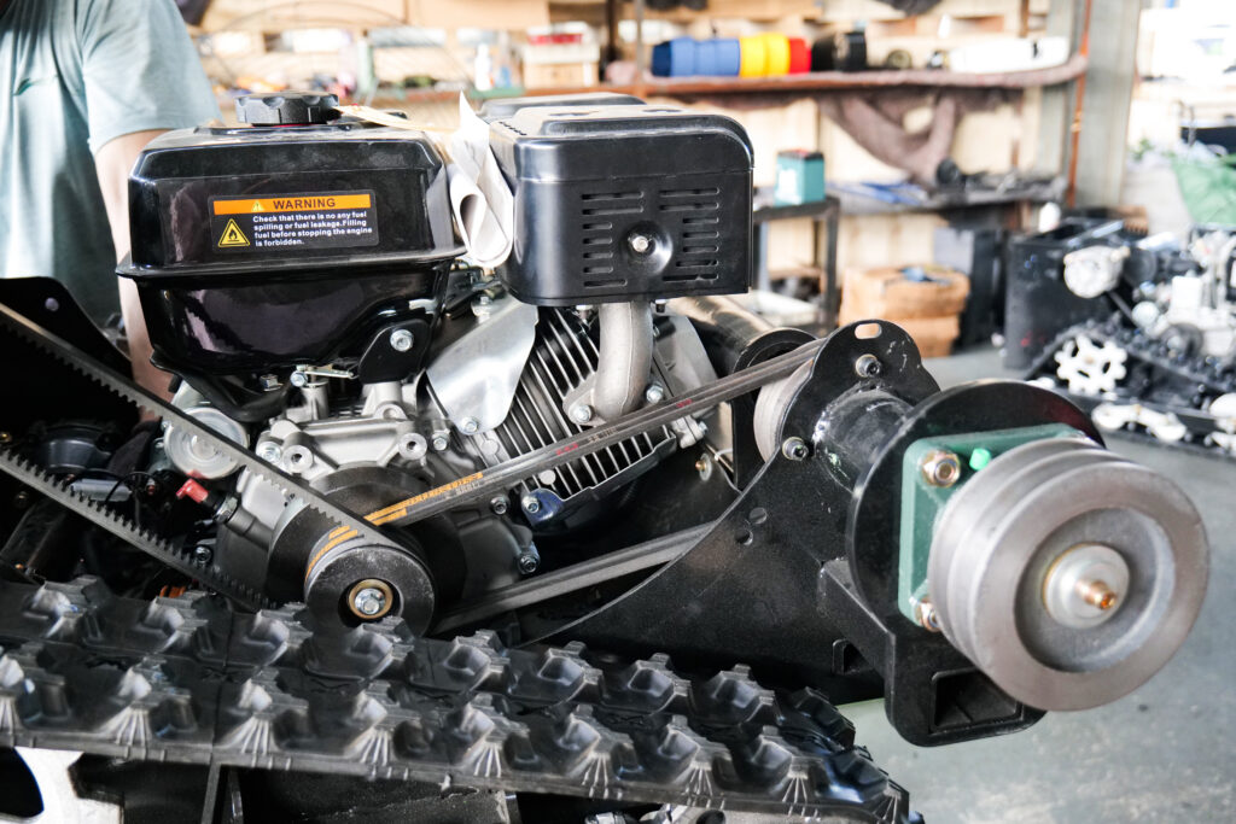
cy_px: 412
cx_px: 618
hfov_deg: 55.8
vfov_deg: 38.9
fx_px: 1167
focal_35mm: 34
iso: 4000
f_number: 4.4
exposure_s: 1/60
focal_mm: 34
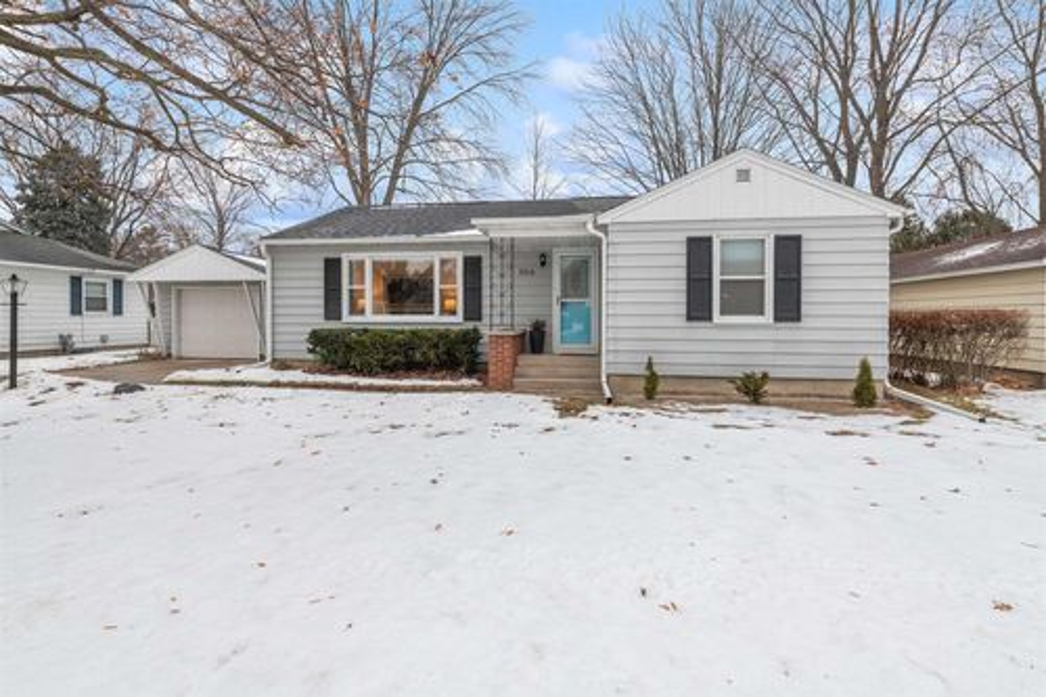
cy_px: 348
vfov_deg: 73.7
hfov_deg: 96.8
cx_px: 523
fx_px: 465
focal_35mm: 16
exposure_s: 1/100
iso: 400
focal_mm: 16
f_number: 7.1
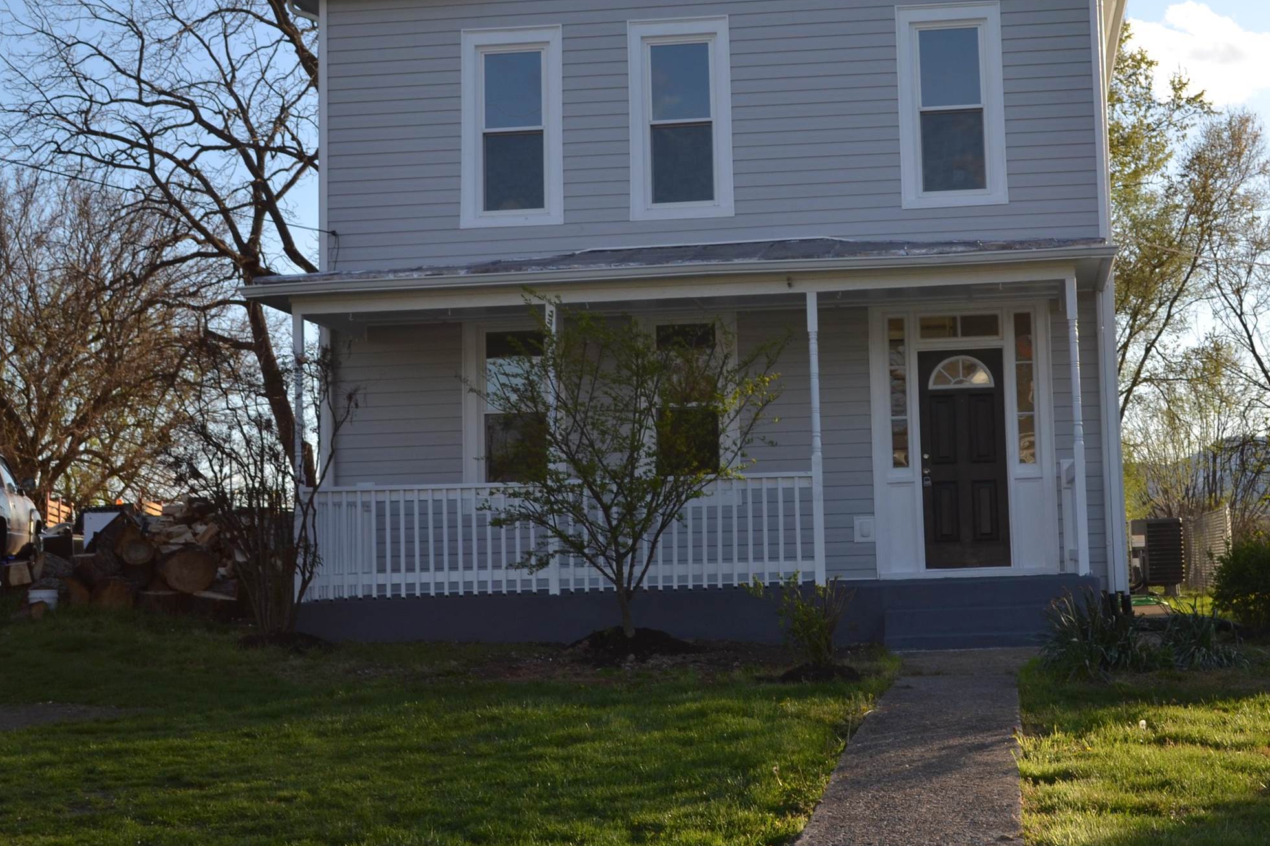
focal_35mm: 61
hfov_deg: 32.7
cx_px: 787
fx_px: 2152
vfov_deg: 22.2
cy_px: 321
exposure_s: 1/200
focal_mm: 26
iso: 100
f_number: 7.1
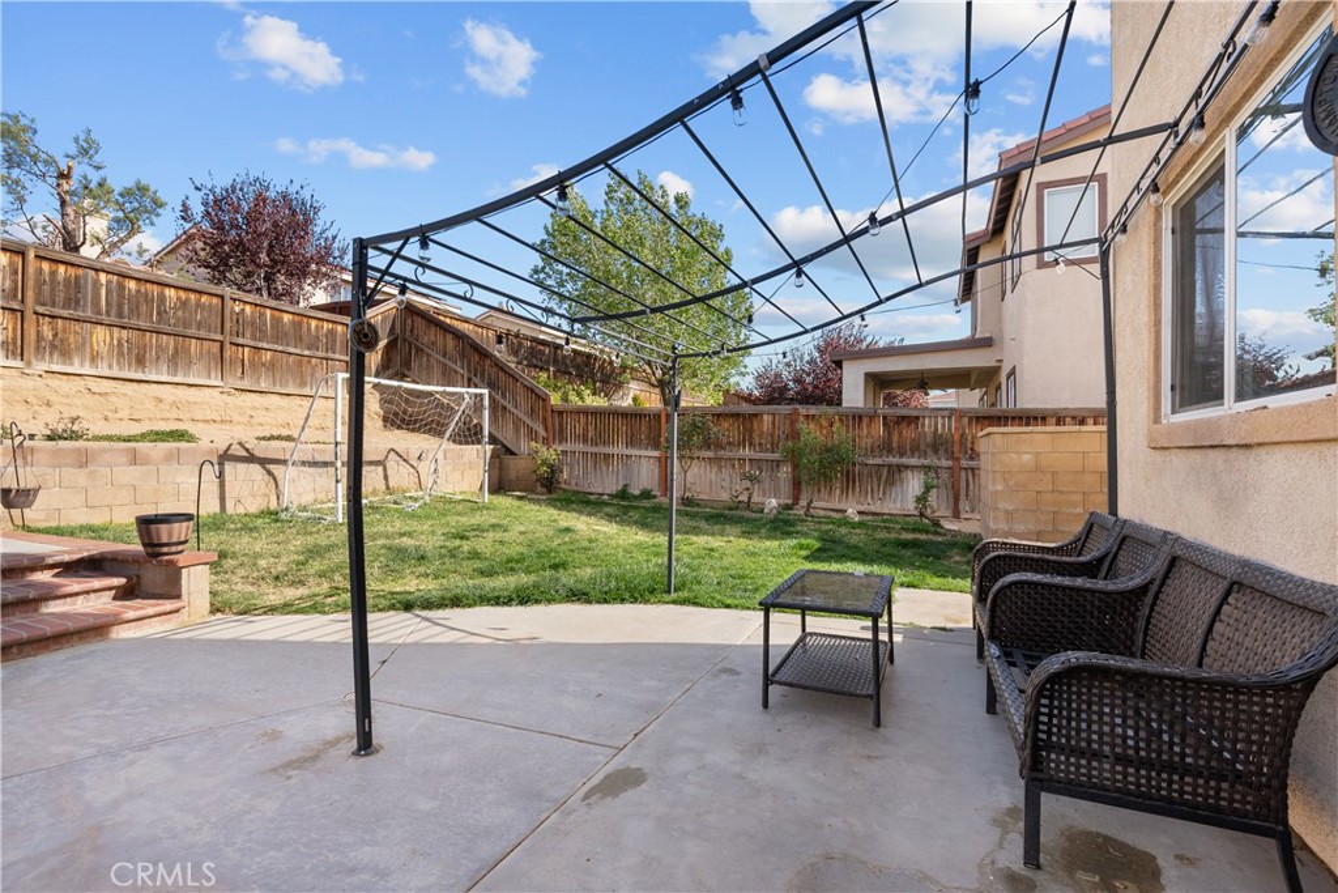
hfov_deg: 96.7
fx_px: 595
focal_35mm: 16
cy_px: 446
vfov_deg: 73.8
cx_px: 669
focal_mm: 16
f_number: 10
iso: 250
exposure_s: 1/400
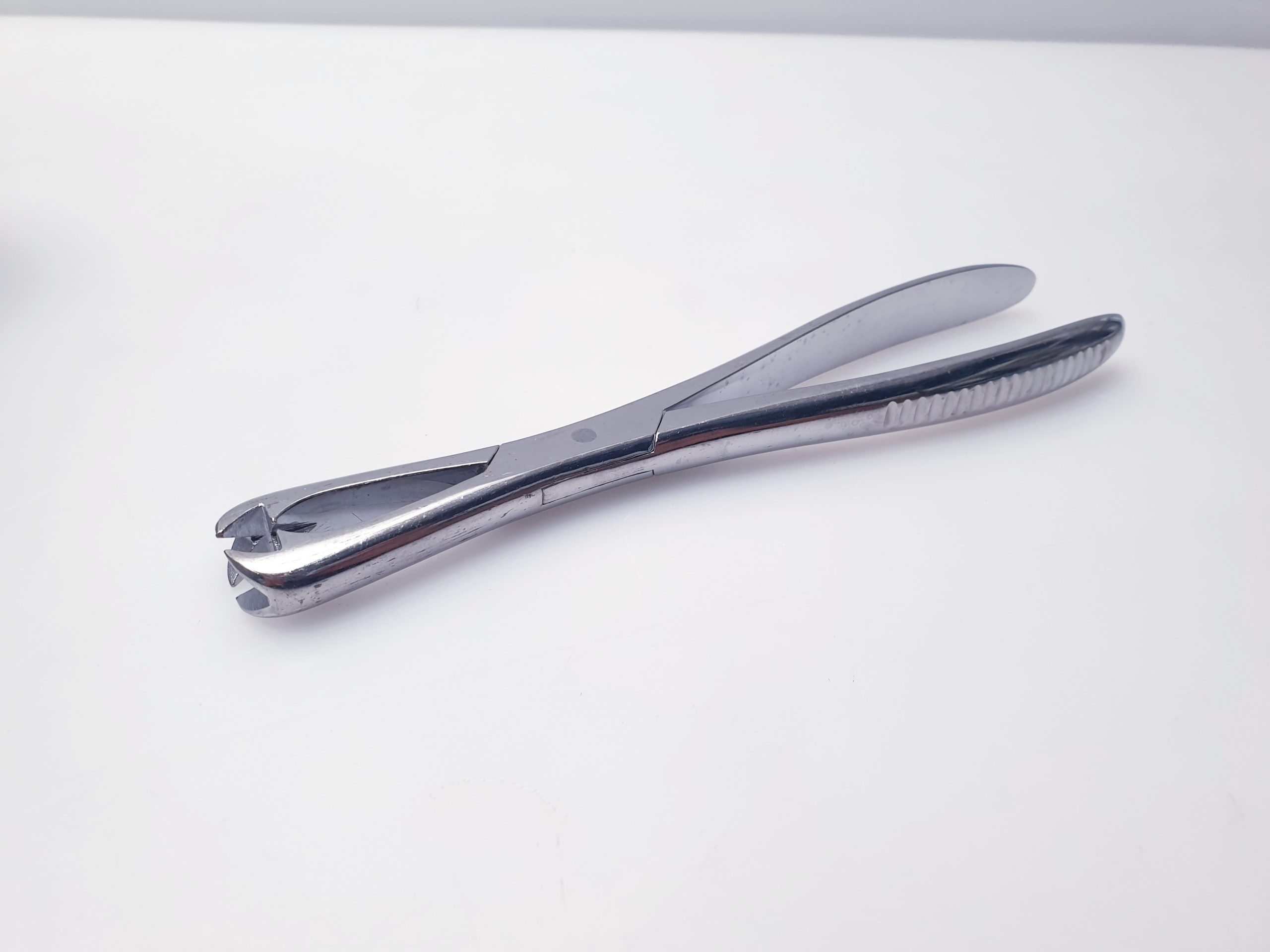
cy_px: 476
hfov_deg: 67.3
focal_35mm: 26
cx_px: 635
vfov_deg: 53.1
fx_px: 954
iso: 80
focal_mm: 4.3
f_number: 2.4
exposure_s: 1/50
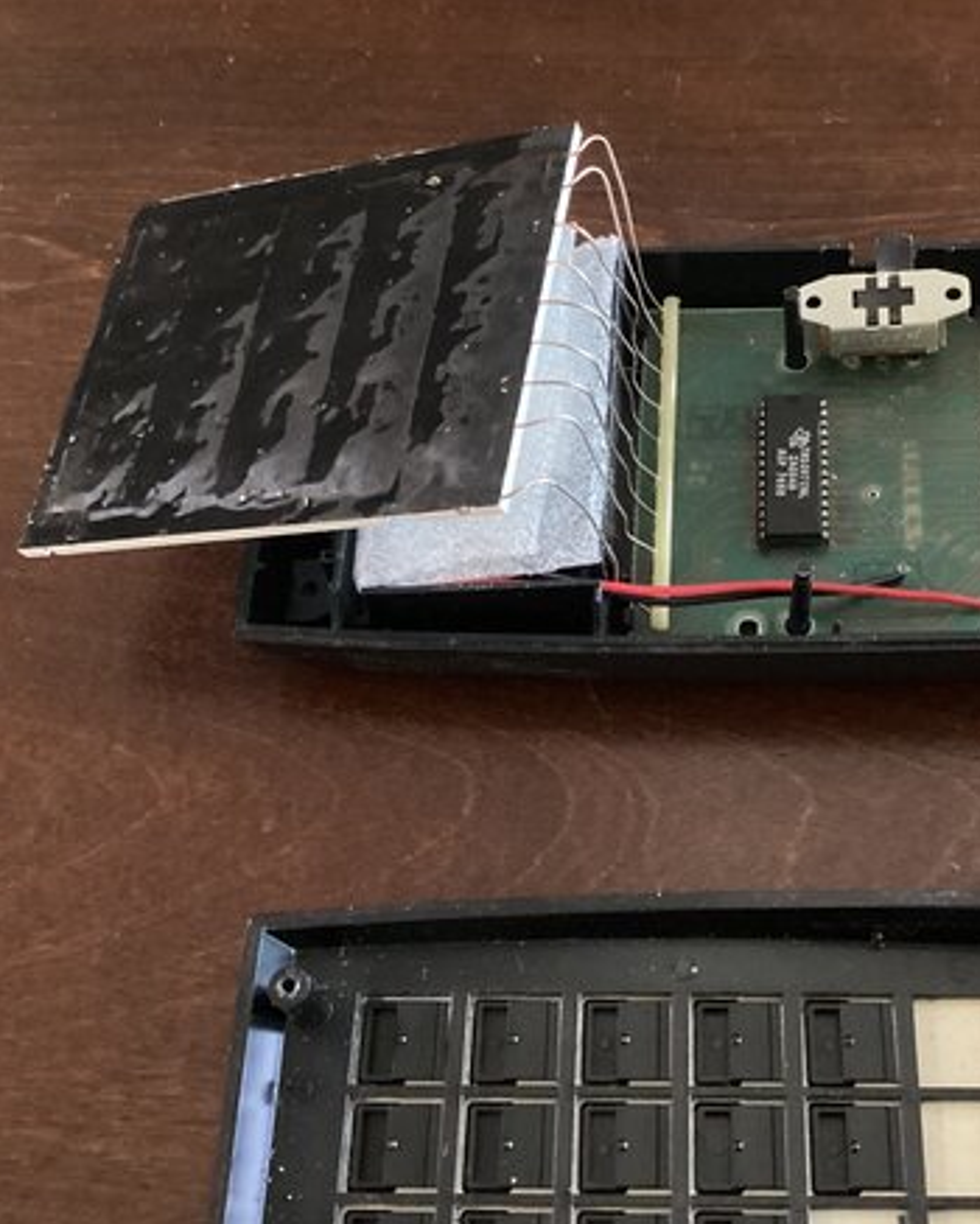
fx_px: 1485
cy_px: 613
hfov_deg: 36.1
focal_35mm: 41
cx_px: 661
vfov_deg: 44.8
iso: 500
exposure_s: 1/30
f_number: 2.4
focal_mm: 3.3
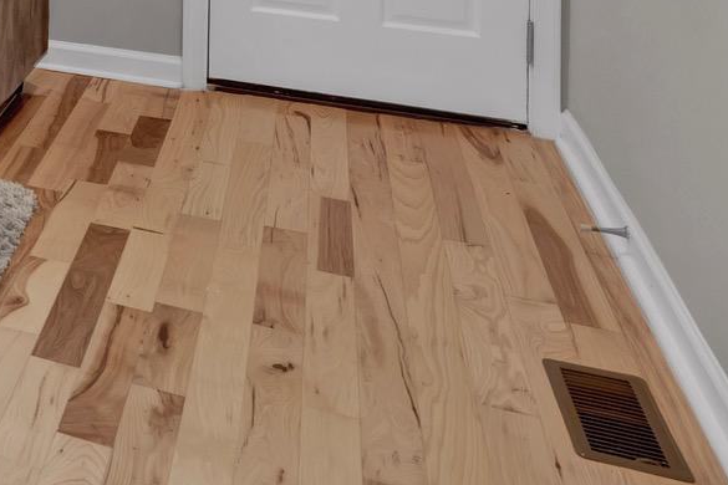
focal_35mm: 56
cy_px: -297
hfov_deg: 26.3
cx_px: -355
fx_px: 1132
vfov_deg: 19.9
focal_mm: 16
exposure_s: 1/20
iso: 400
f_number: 8
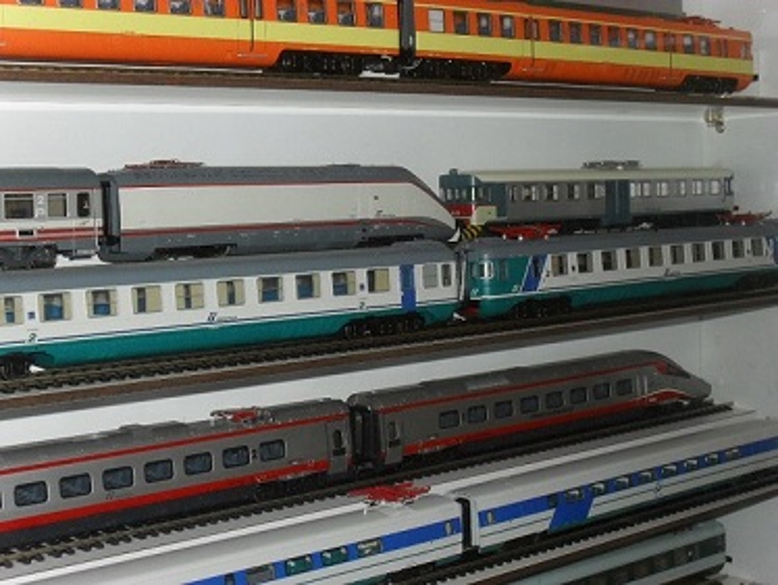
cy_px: 292
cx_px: 389
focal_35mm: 57
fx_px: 1282
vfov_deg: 25.7
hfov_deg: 33.8
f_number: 4.3
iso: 200
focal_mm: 10.1
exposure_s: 1/60
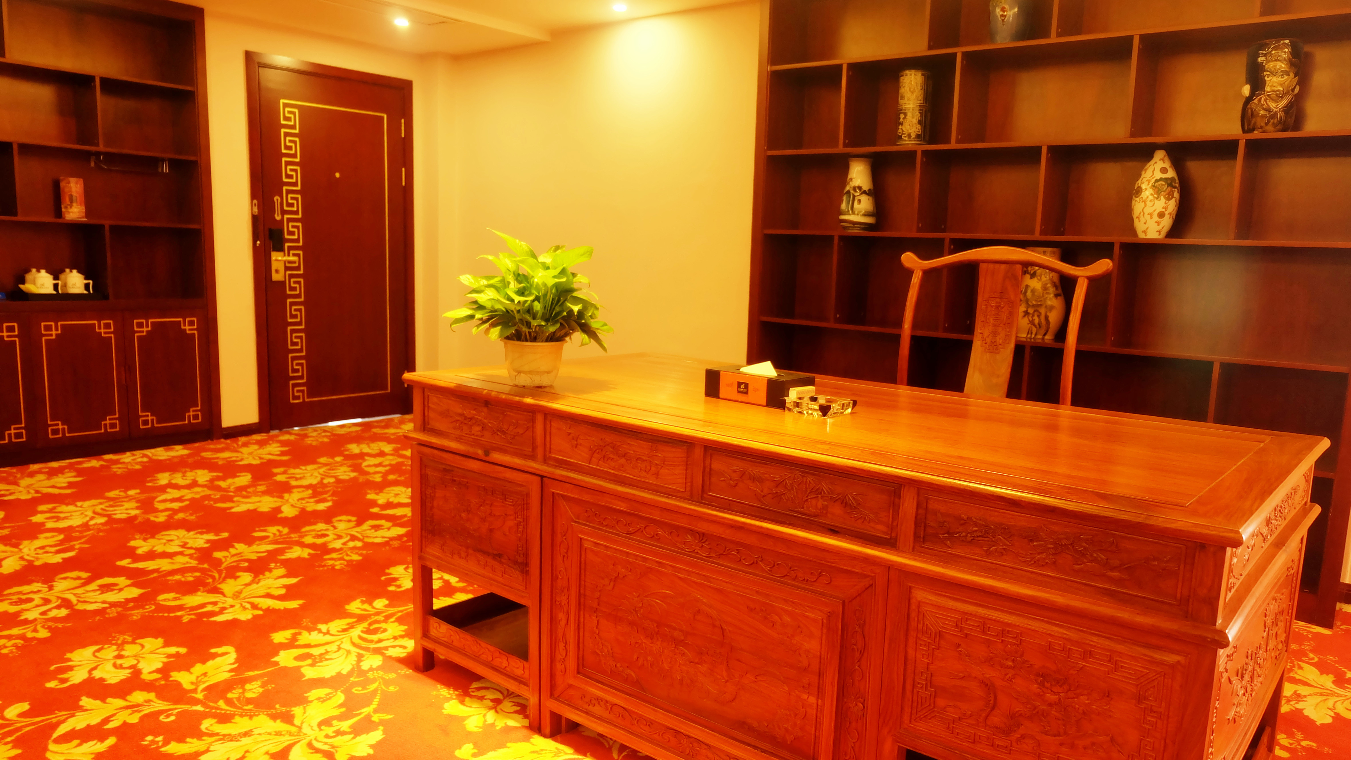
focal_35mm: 26
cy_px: 400
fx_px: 931
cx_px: 685
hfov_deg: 71.9
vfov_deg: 44.4
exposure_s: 1/10
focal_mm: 16
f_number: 3.5
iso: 800
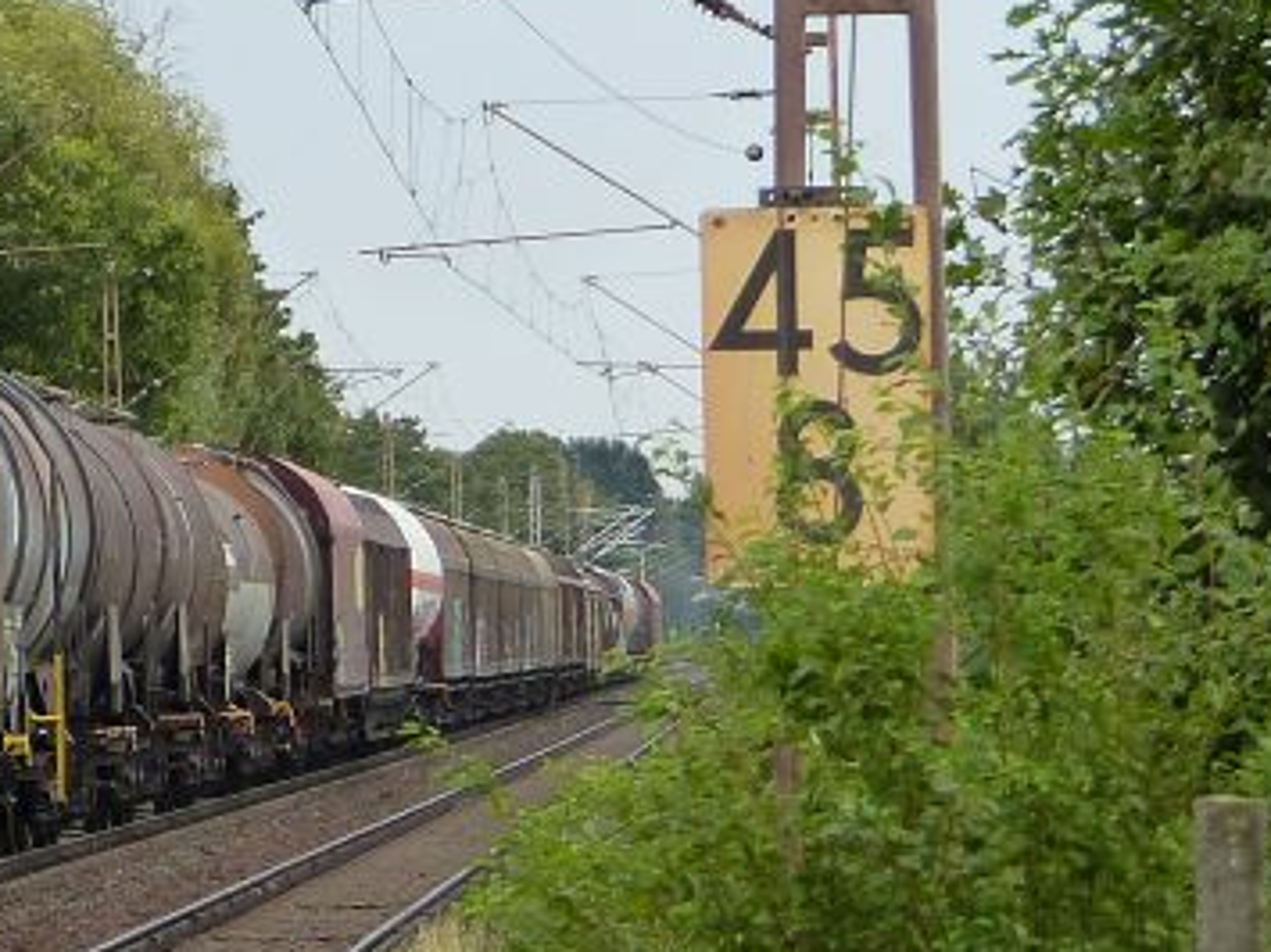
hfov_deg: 4.9
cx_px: -712
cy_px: 193
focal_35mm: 402
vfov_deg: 3.7
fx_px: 14755
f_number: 4
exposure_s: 1/250
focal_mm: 21.4
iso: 160
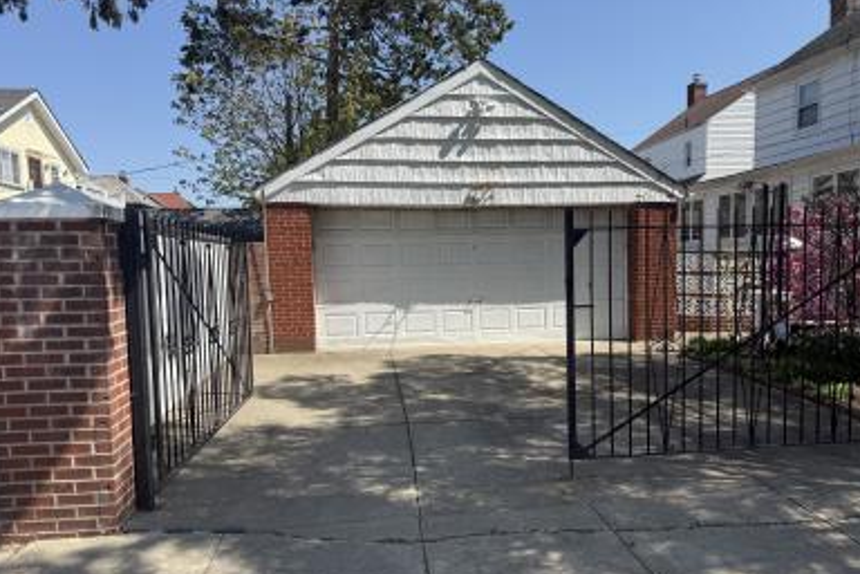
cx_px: 437
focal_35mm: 26
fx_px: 621
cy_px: 314
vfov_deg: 49.5
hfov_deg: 69.4
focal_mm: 6.76
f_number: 1.78
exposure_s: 1/3584
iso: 80
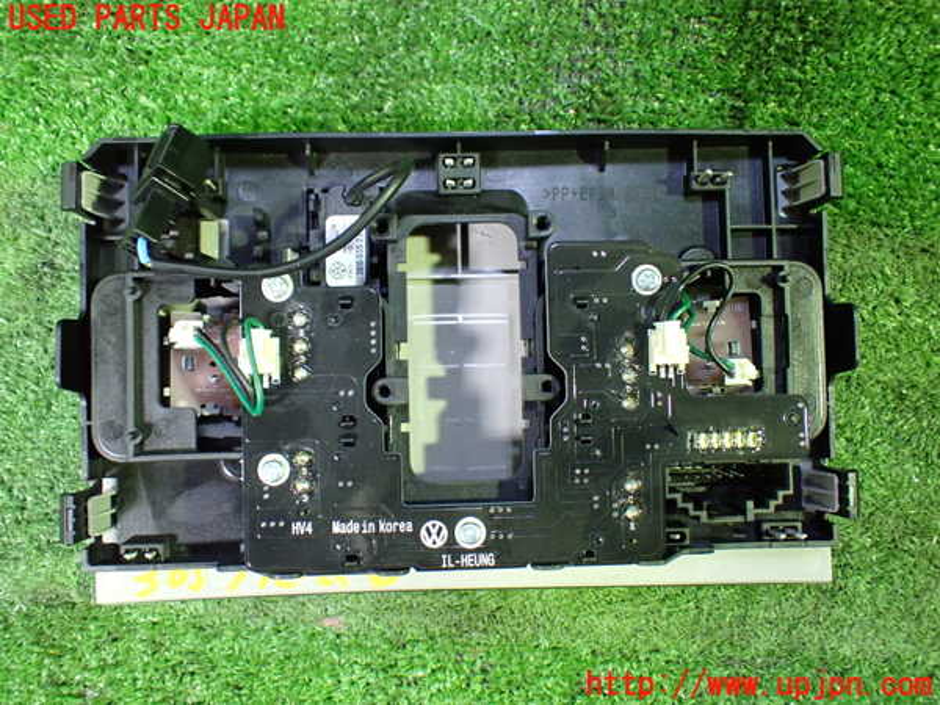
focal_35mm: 30
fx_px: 815
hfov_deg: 60.0
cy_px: 352
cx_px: 470
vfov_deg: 46.8
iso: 800
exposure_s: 1/30
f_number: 2.3
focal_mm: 5.4
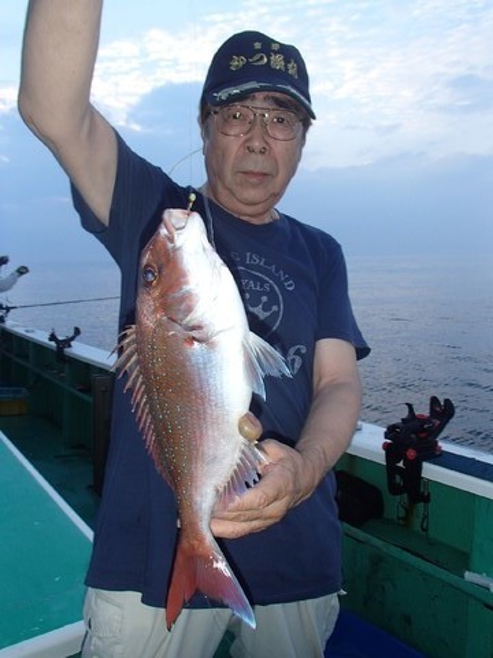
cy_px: 329
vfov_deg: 63.4
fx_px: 532
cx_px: 246
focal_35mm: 28
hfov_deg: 49.7
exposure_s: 1/60
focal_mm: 5
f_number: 3.9
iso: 160
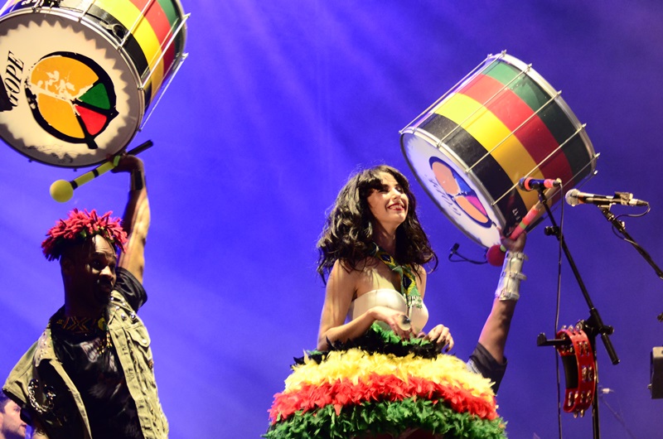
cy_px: 220
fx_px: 2206
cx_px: 332
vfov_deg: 11.4
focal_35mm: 120
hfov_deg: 17.1
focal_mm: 80
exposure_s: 1/80
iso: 1600
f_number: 5
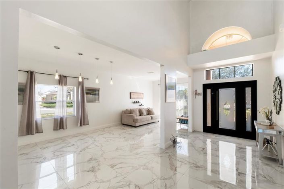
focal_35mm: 15
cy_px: 94
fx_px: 118
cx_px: 142
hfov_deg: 100.4
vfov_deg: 77.2
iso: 160
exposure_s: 1/4
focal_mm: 10
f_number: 14
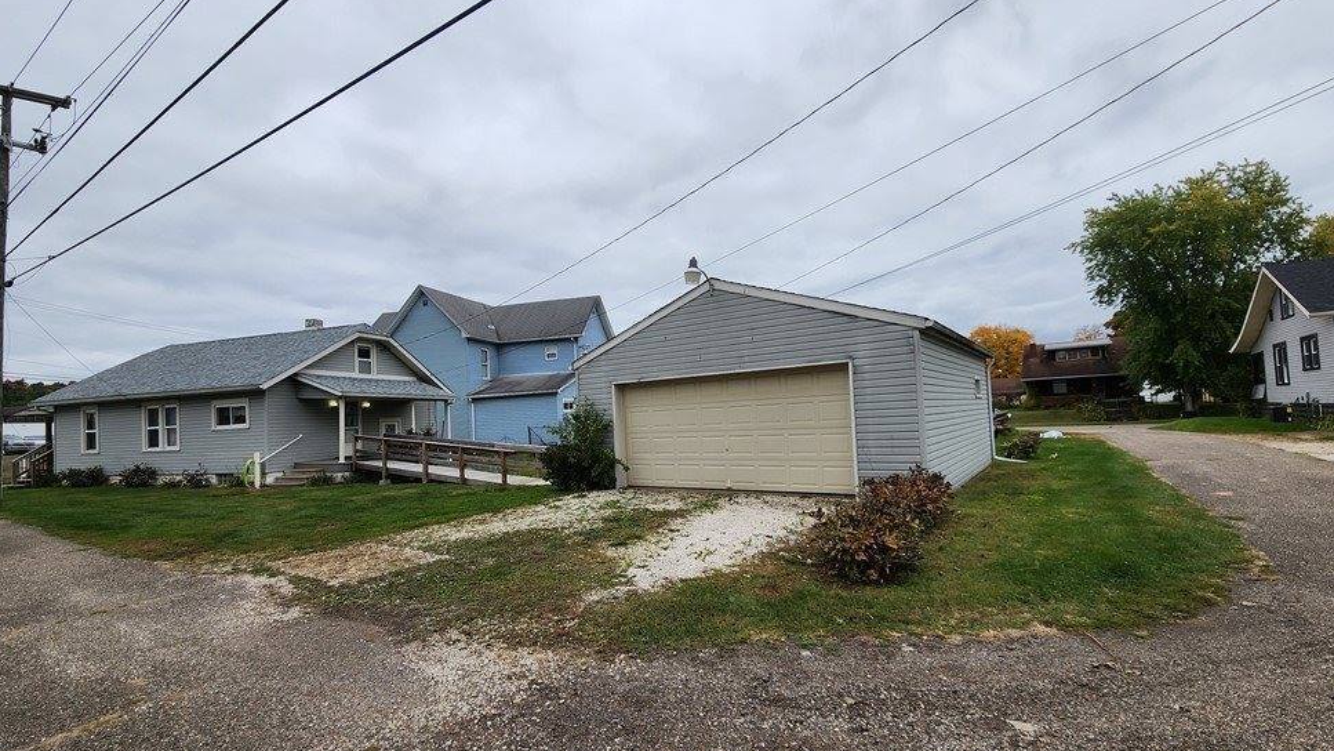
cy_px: 391
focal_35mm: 15
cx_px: 683
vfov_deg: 70.5
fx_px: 531
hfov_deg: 103.0
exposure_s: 1/560
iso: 50
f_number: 2.2
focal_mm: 2.2
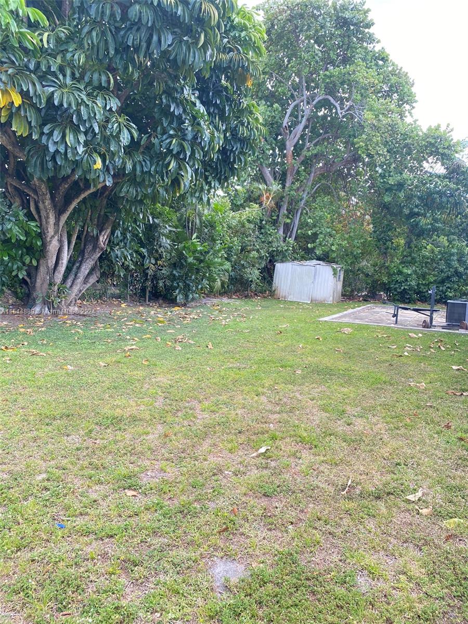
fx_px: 469
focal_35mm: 26
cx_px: 234
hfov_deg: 53.1
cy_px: 312
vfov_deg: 67.3
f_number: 1.8
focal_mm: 4.25
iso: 32
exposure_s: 1/156
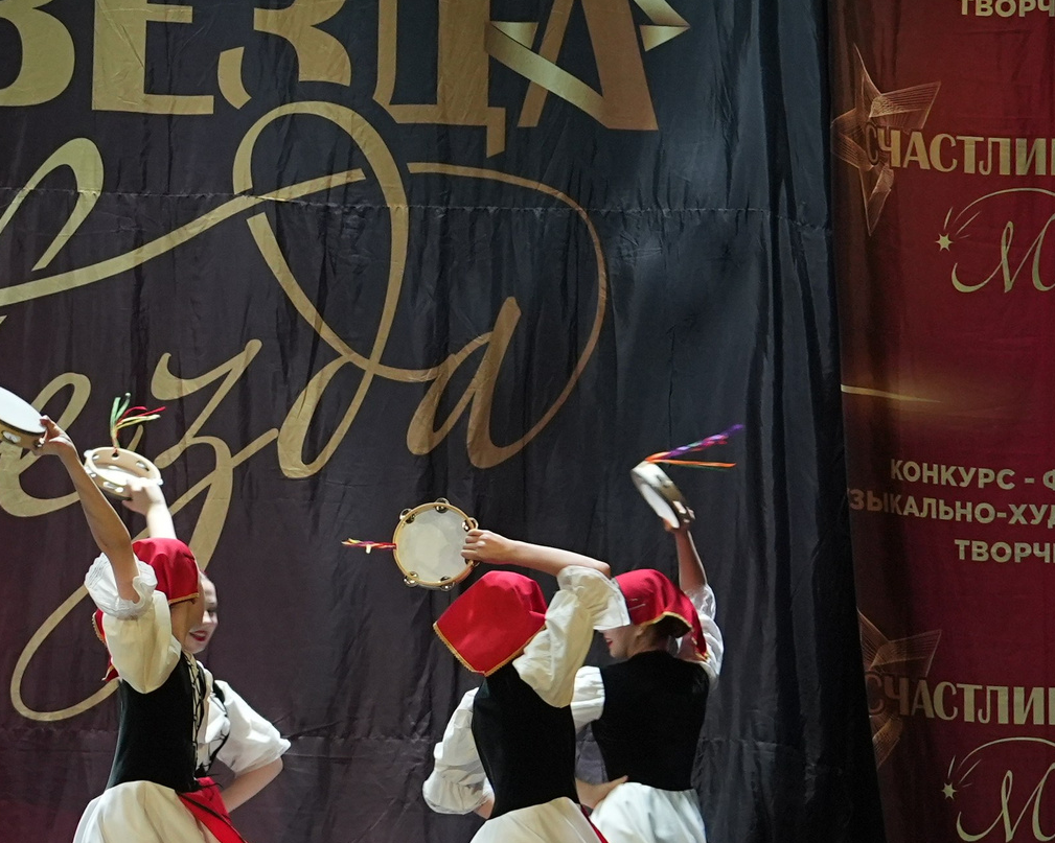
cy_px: 361
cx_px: -161
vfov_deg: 6.2
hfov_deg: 7.7
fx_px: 7805
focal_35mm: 250
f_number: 2.8
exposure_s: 1/400
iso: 1600
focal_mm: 70
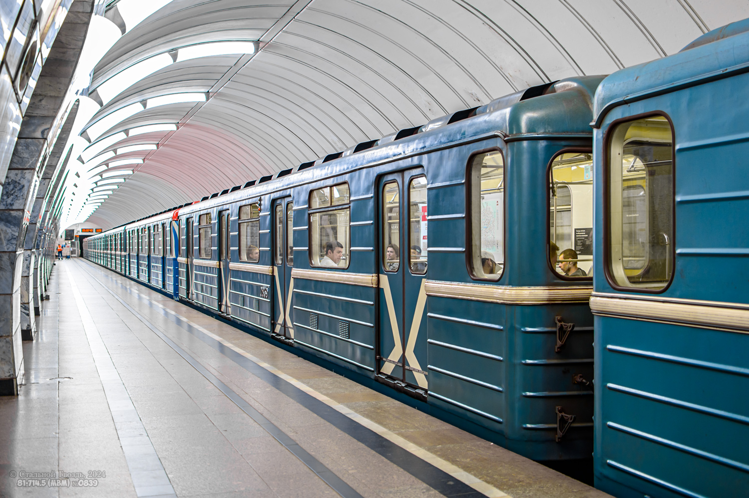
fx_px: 728
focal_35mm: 35
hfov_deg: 54.5
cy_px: 249
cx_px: 374
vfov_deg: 37.8
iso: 320
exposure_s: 1/30
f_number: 3.2
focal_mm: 35
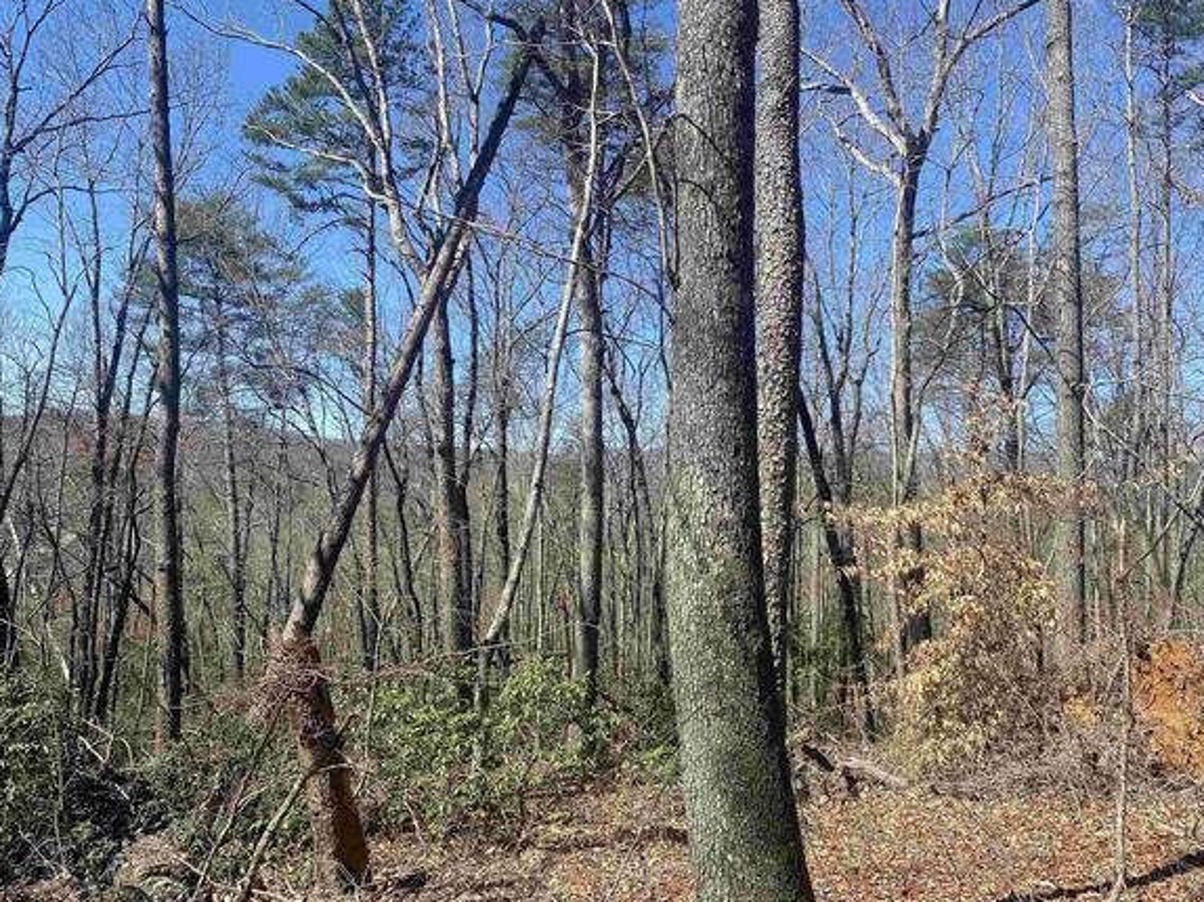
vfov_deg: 48.2
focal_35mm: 29
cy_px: 451
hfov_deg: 61.7
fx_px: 1008
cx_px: 615
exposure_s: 1/1543
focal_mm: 4.25
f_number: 1.8
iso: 32
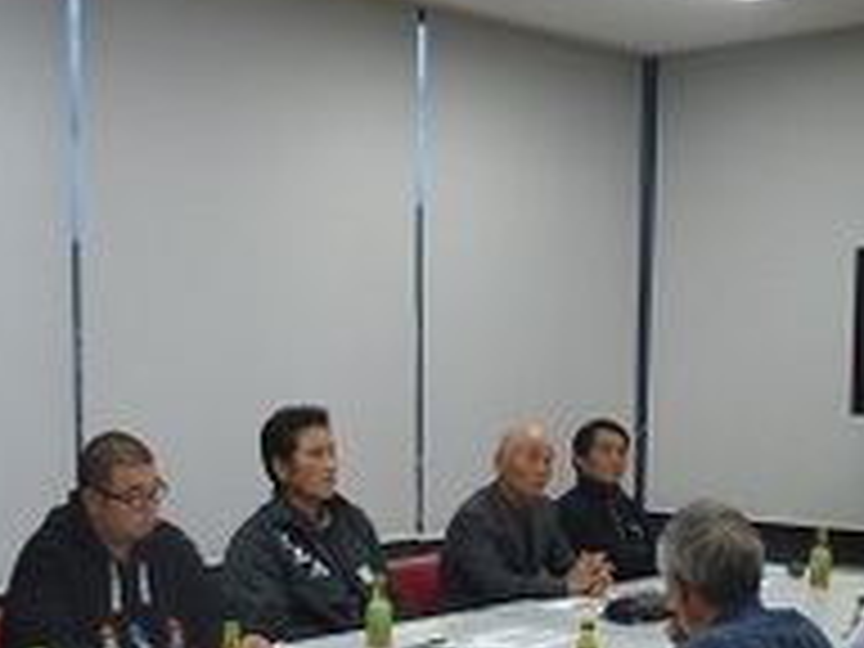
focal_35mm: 61
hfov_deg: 31.6
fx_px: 1523
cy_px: 583
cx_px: 333
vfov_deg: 23.4
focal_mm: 4.5
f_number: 3.1
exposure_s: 1/60
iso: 200
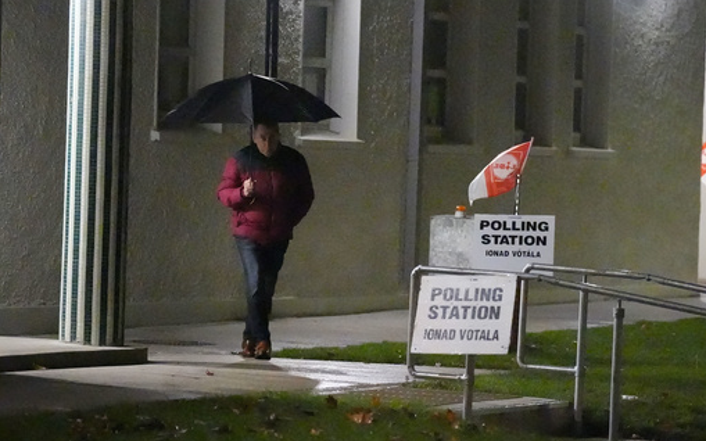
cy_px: 209
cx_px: 354
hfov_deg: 10.4
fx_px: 3867
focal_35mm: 201
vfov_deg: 6.5
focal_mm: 131
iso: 51200
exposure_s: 1/500
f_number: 2.8
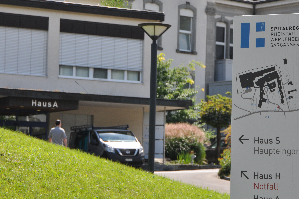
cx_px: 168
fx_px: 1228
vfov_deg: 9.2
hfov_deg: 13.9
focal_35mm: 148
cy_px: 86
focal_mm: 70
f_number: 8
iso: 400
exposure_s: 1/1000
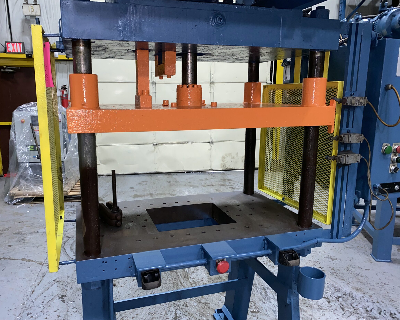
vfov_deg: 51.5
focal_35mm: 28
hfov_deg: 62.1
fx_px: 331
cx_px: 183
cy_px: 161
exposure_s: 1/15
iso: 64
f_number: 1.8
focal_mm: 4.25
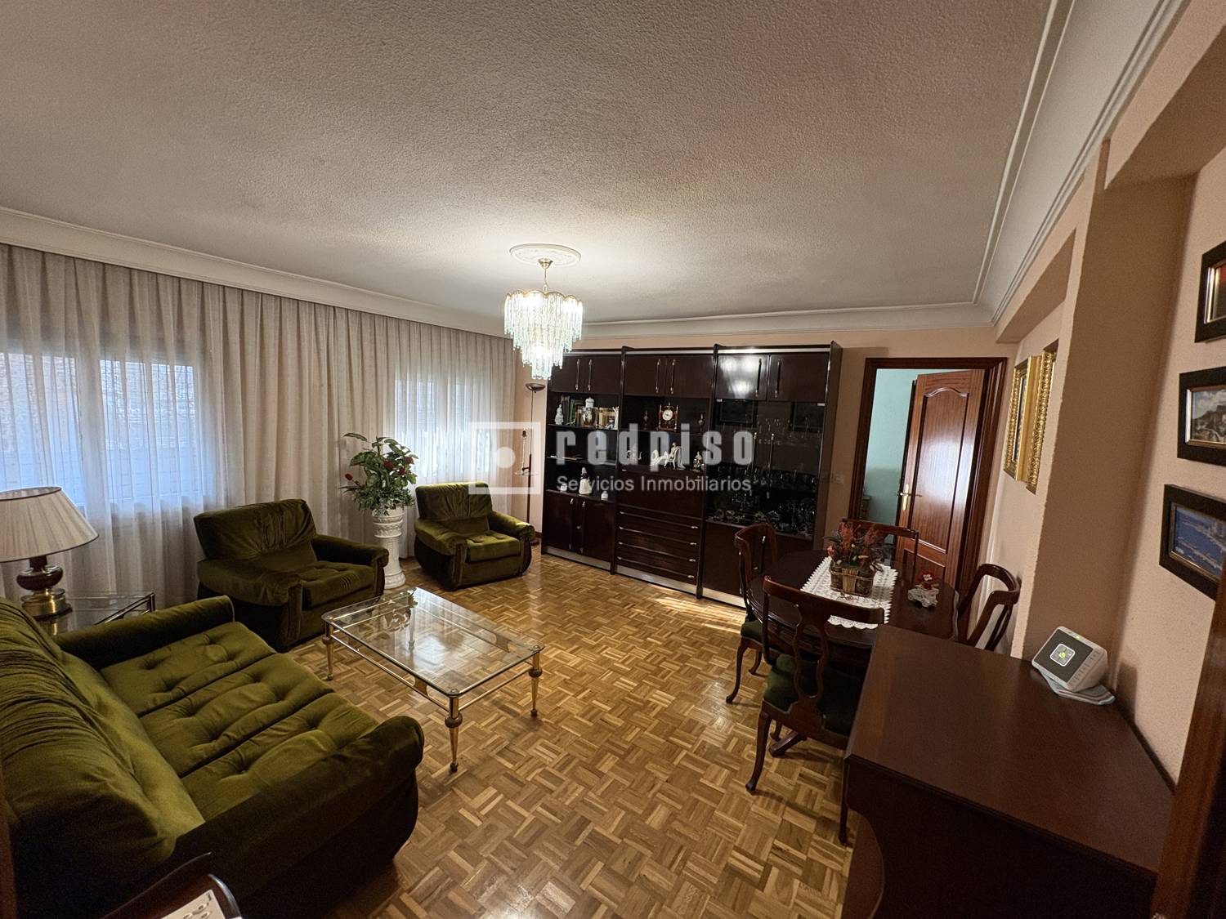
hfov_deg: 102.1
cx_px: 613
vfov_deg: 85.7
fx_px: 496
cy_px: 460
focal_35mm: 14
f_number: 2.2
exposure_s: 1/50
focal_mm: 2.22
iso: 250
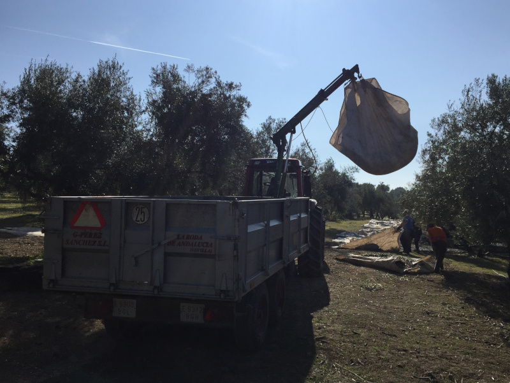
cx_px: 255
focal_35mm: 29
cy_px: 192
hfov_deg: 61.6
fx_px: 428
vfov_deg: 48.3
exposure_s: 1/6623
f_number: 2.2
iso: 32
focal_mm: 4.15
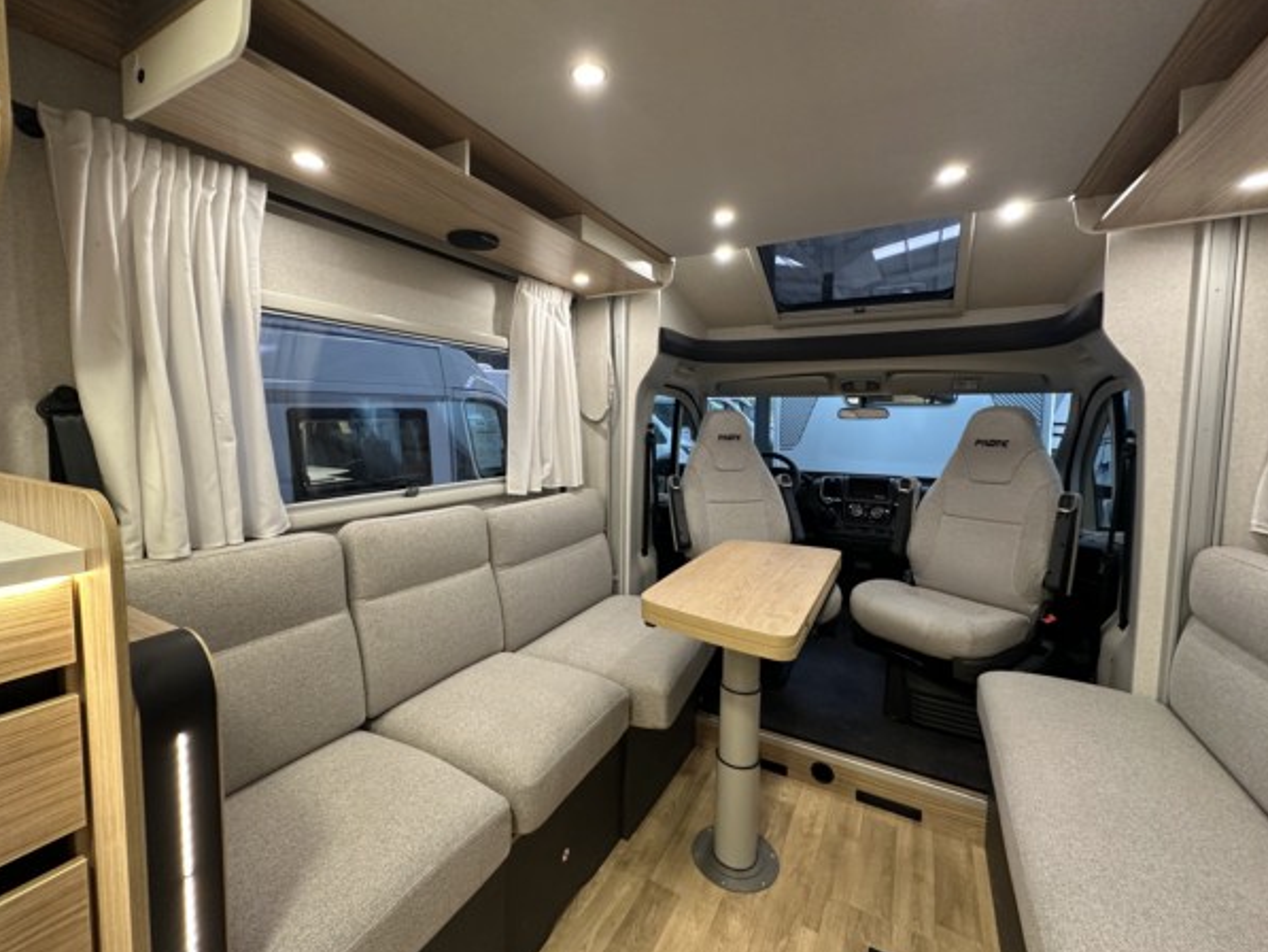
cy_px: 457
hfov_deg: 98.1
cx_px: 603
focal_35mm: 15
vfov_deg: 81.7
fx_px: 550
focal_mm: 2.22
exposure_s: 1/50
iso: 250
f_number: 2.2
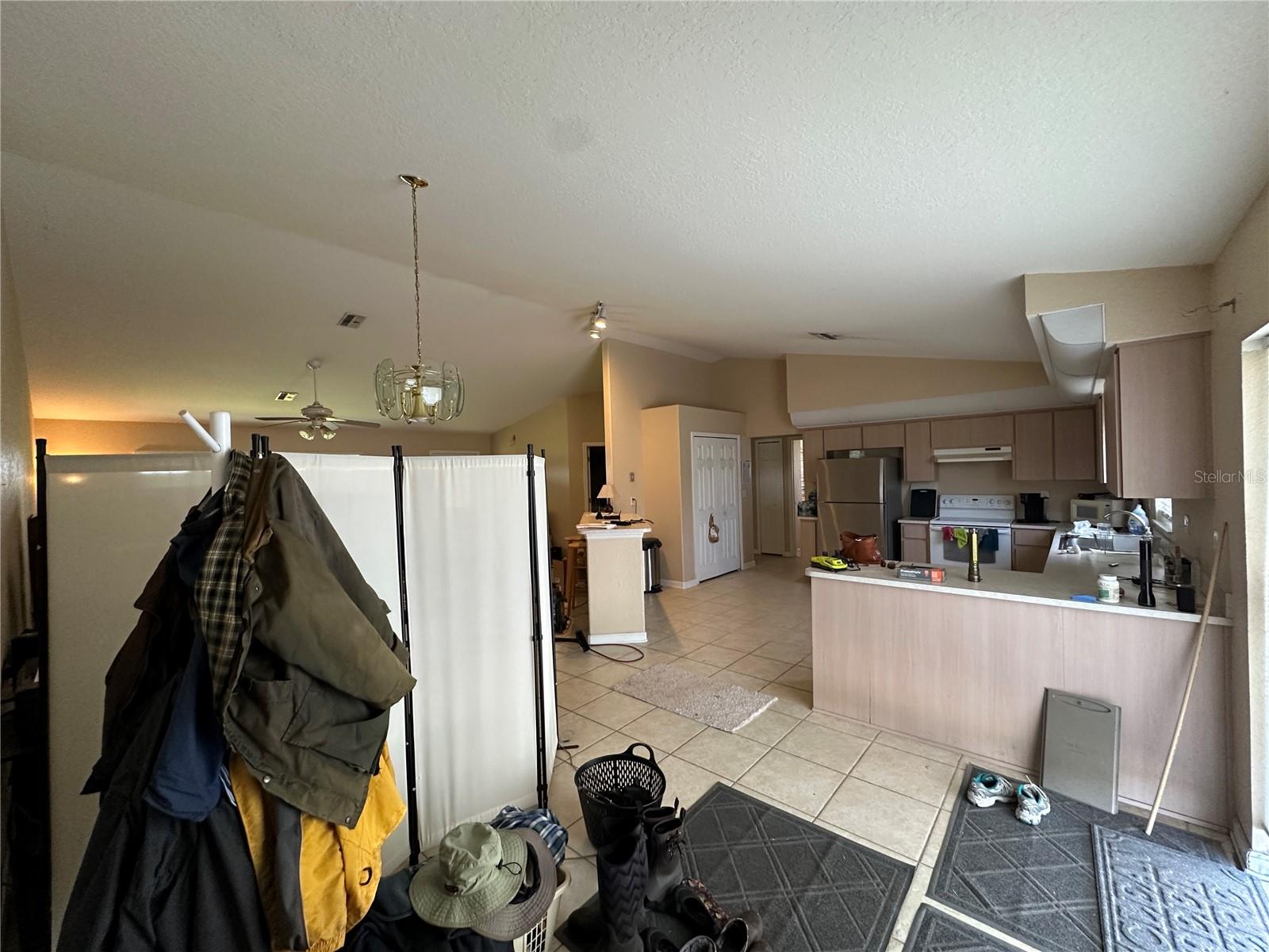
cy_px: 476
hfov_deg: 102.1
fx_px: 513
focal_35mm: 14
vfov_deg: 85.7
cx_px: 634
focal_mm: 2.22
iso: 320
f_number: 2.2
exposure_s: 1/99
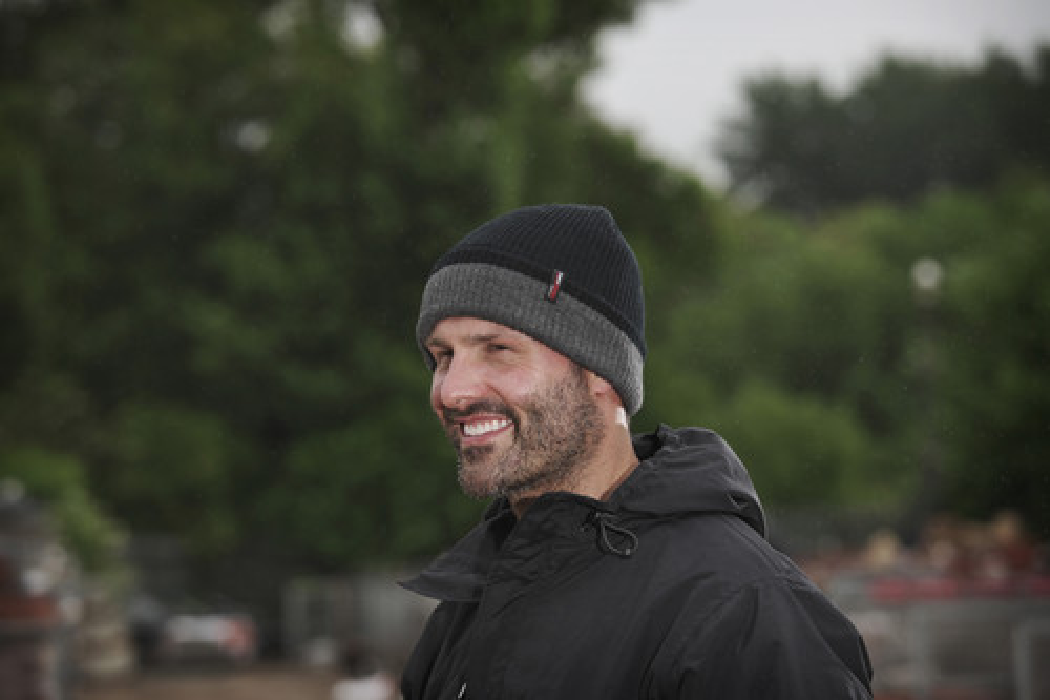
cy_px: 350
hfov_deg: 16.4
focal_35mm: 125
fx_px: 3644
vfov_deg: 11.0
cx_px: 525
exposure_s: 1/250
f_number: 5
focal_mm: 125
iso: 80
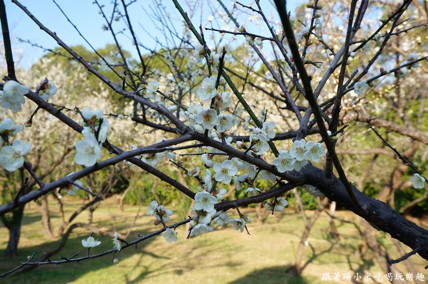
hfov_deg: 59.6
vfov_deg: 41.6
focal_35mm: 32
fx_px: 374
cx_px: 214
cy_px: 142
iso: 100
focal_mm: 21
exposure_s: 1/80
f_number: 8
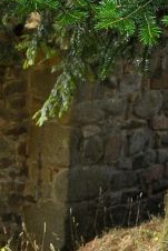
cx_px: -116
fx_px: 1139
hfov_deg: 8.2
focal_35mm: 163
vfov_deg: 12.6
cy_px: 131
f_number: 6.3
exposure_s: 1/160
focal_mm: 24
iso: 500
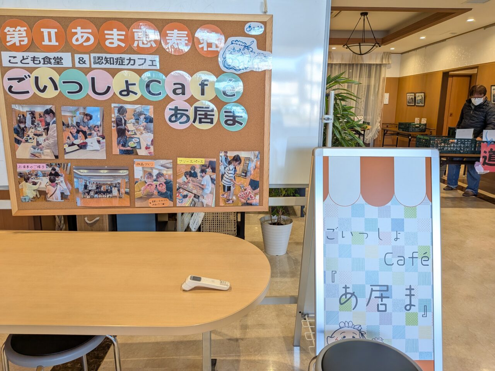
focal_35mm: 24
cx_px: 248
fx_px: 343
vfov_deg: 56.8
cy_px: 186
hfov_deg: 71.6
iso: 73
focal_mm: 4.53
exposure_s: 1/100
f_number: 1.7
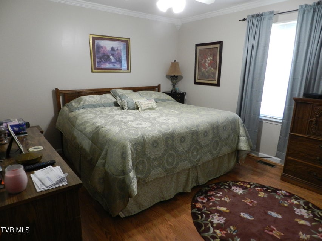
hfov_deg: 73.9
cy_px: 120
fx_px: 214
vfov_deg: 58.9
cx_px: 161
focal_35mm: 23
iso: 400
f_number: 3.4
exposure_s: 1/25
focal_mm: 4
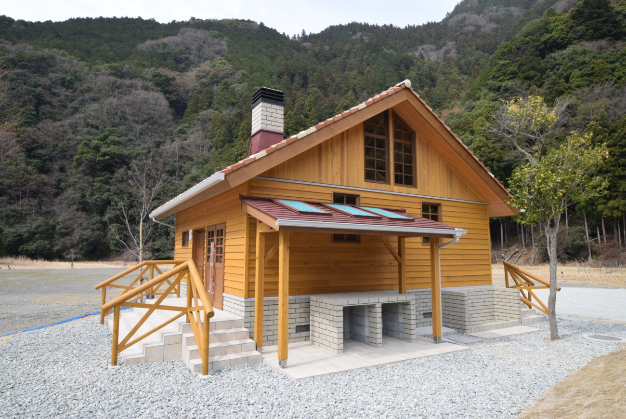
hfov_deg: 81.2
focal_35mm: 21
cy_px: 210
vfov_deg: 59.6
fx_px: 365
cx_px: 313
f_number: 11
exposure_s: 1/125
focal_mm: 14
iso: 320
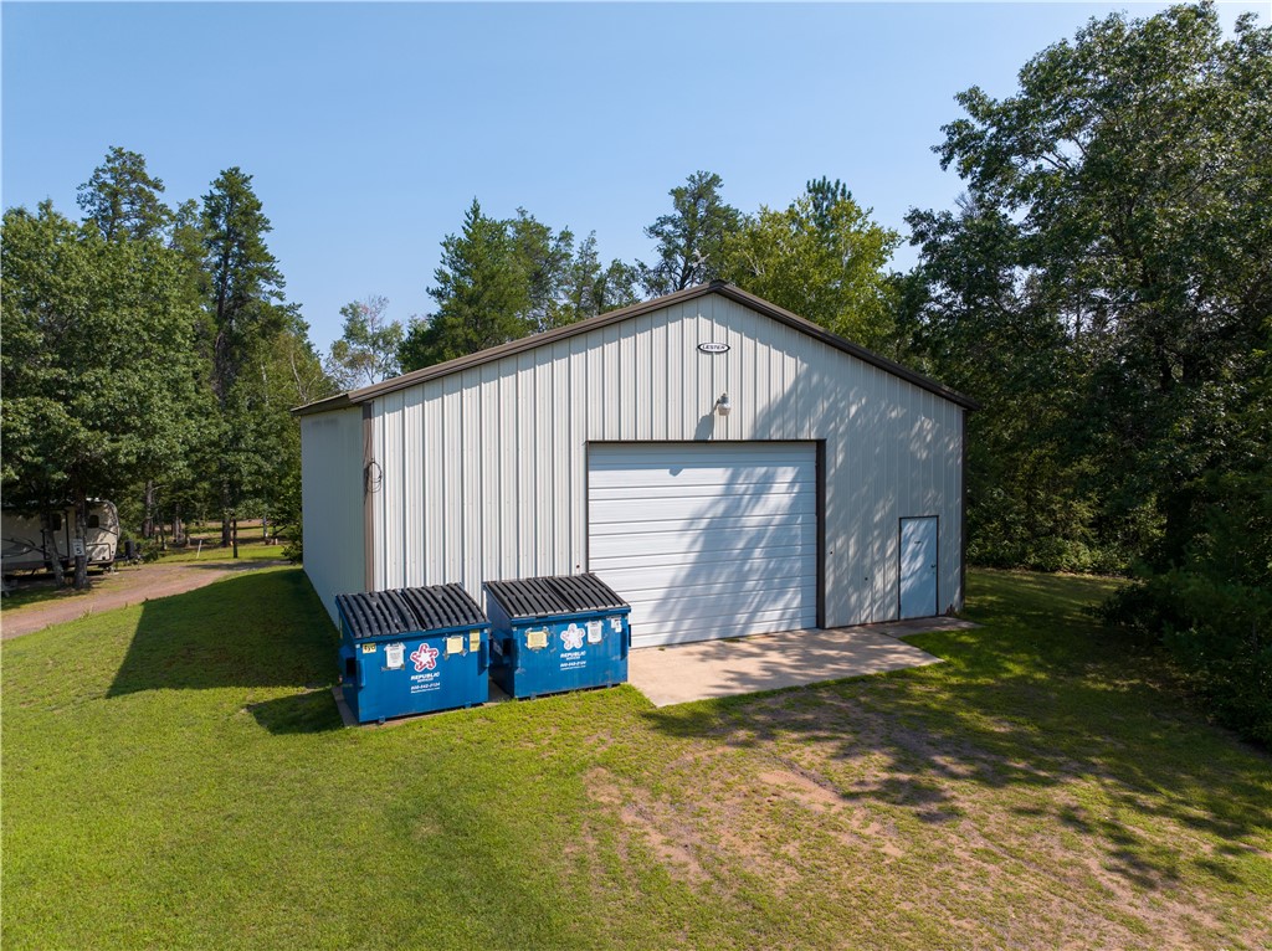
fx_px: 881
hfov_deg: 71.6
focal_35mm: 24
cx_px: 636
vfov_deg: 56.7
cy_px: 476
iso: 110
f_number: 2.8
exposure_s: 1/1600
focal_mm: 12.29
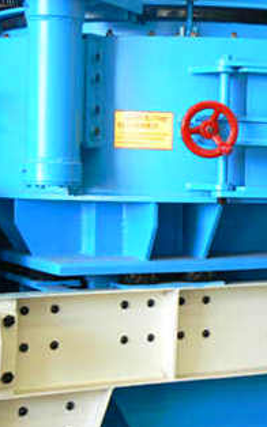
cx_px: 289
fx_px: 1049
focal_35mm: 90
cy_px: 216
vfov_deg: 23.1
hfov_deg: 14.2
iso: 100
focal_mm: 10.1
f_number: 3.2
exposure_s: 1/60
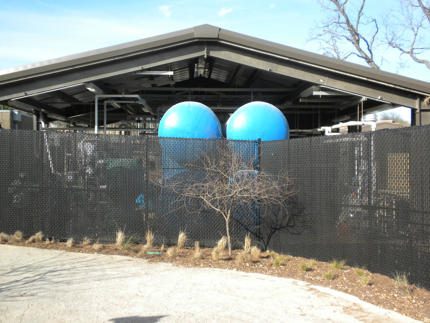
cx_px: 215
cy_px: 162
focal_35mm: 37
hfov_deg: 50.1
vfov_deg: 38.7
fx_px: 460
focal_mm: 6.6
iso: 86
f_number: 3.5
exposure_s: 1/476
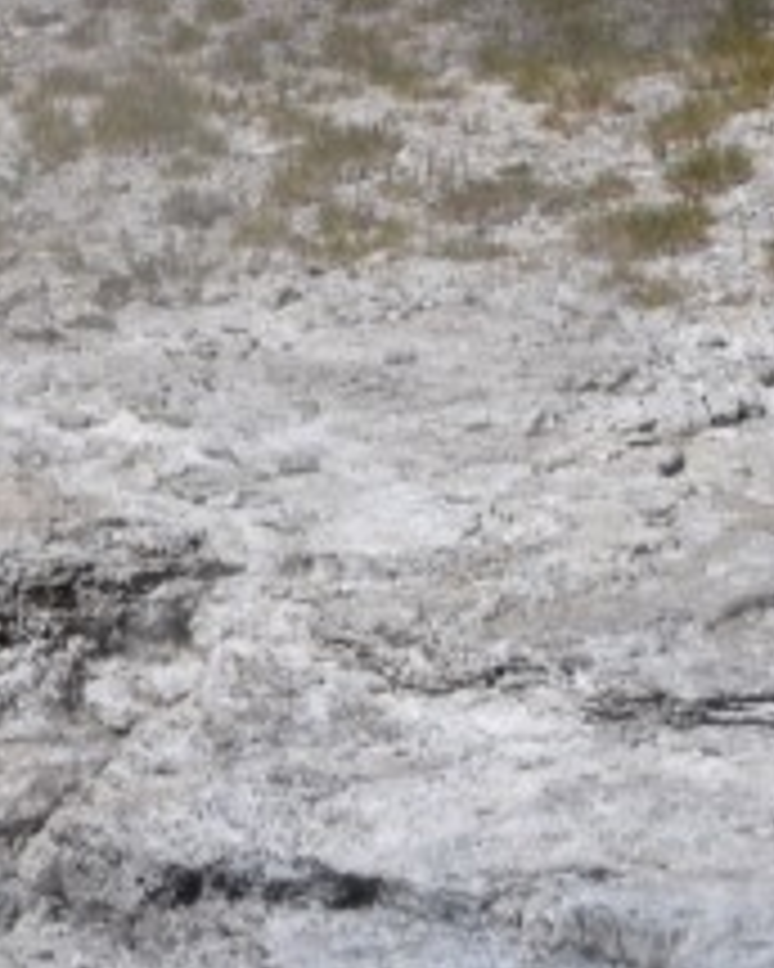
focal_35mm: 369
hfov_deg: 4.1
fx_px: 10573
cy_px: 1288
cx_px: -994
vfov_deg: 5.2
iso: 200
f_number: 11
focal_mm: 55
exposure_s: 1/500
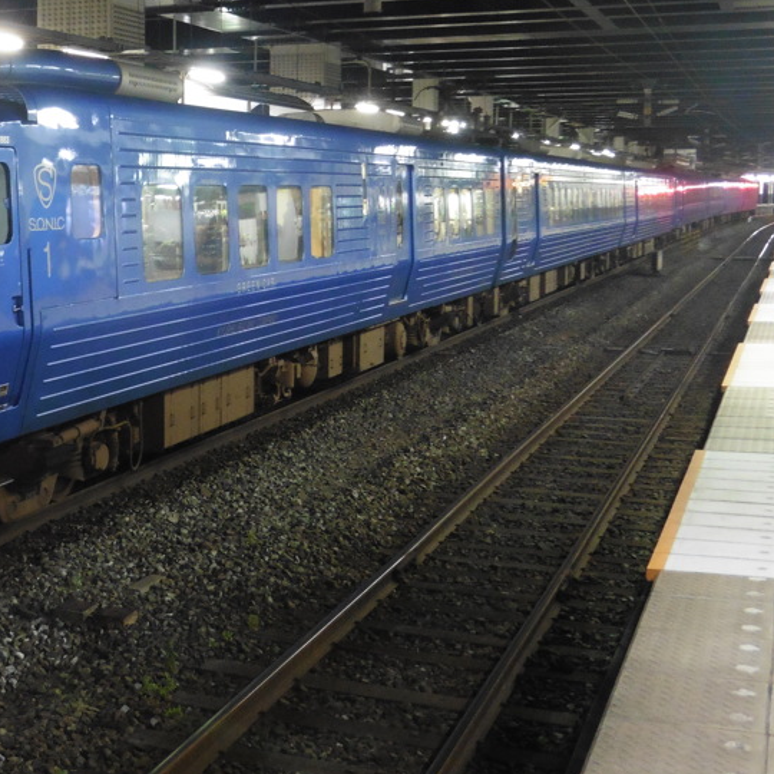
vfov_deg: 30.0
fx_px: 1442
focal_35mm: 57
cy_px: 312
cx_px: 42
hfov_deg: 28.6
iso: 400
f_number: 3.7
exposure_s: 1/8
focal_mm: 6.1
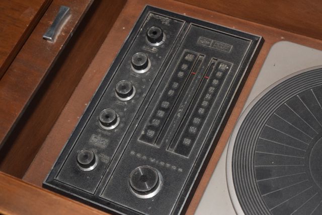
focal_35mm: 75
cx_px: 161
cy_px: 108
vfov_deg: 18.2
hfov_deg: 27.0
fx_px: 671
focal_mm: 50
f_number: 5.6
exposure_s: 1/125
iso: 1600
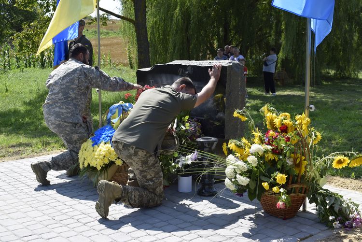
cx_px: 181
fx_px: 468
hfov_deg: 42.3
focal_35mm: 46
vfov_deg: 29.0
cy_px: 121
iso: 200
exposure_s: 1/320
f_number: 9
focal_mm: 31
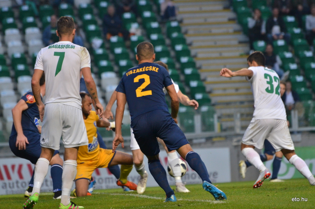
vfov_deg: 3.8
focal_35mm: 360
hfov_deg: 5.7
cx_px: 158
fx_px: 3144
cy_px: 104
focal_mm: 240
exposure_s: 1/500
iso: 1600
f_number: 5.3
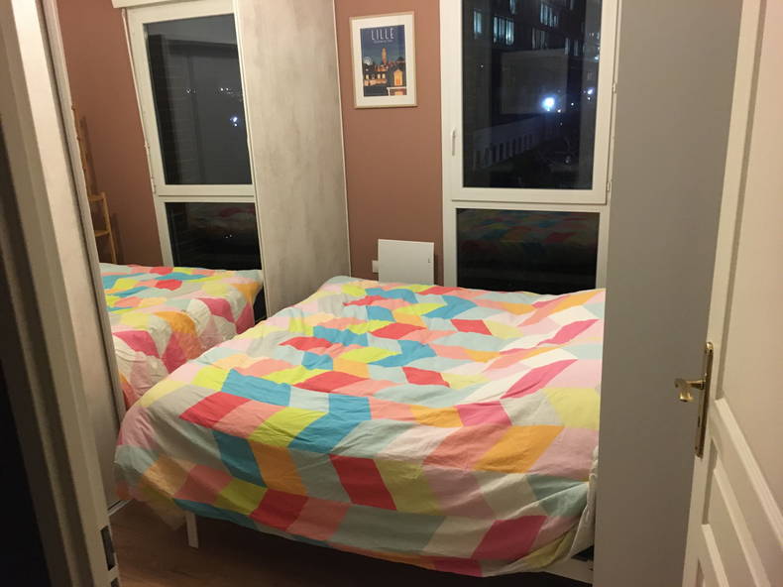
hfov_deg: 61.7
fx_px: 656
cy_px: 294
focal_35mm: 29
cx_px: 392
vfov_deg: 48.2
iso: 250
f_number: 2.2
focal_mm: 4.15
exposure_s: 1/17
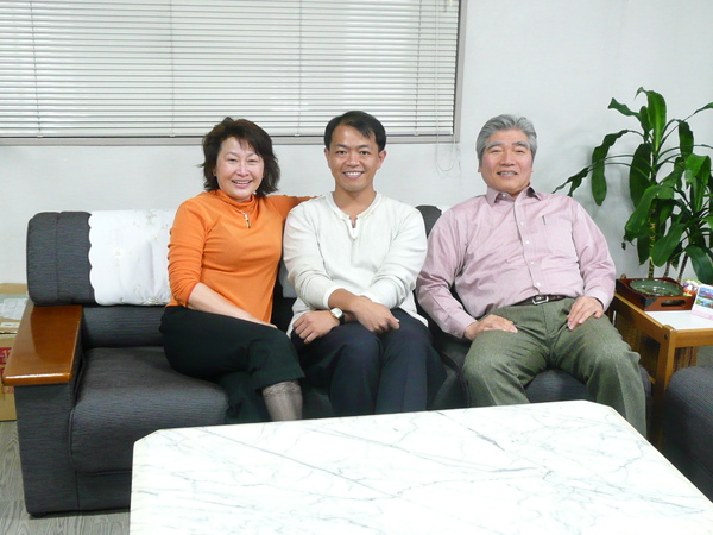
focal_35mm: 48
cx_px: 356
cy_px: 268
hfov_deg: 39.7
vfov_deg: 30.3
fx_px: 989
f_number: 3.5
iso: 200
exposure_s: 1/15
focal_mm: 5.2
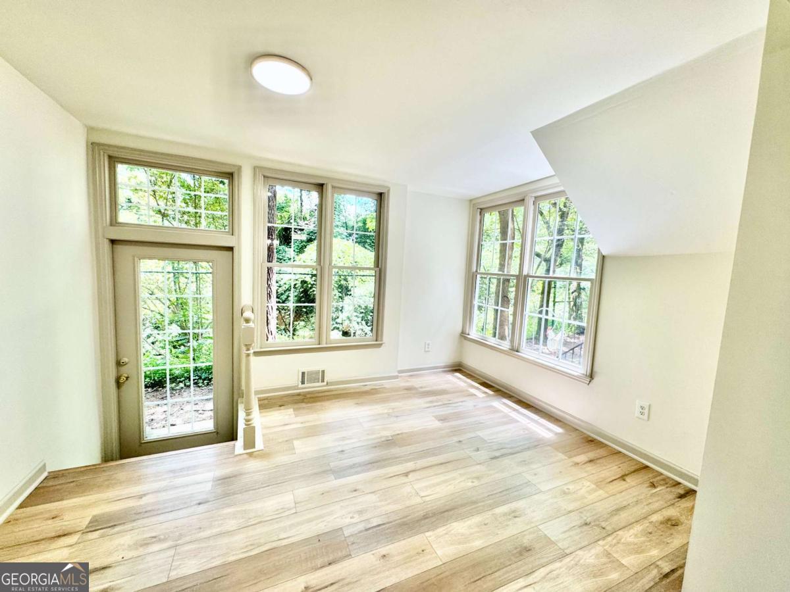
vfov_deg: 85.7
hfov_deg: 102.1
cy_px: 296
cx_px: 395
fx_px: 320
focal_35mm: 14
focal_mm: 2.22
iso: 50
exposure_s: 1/120
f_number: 2.2
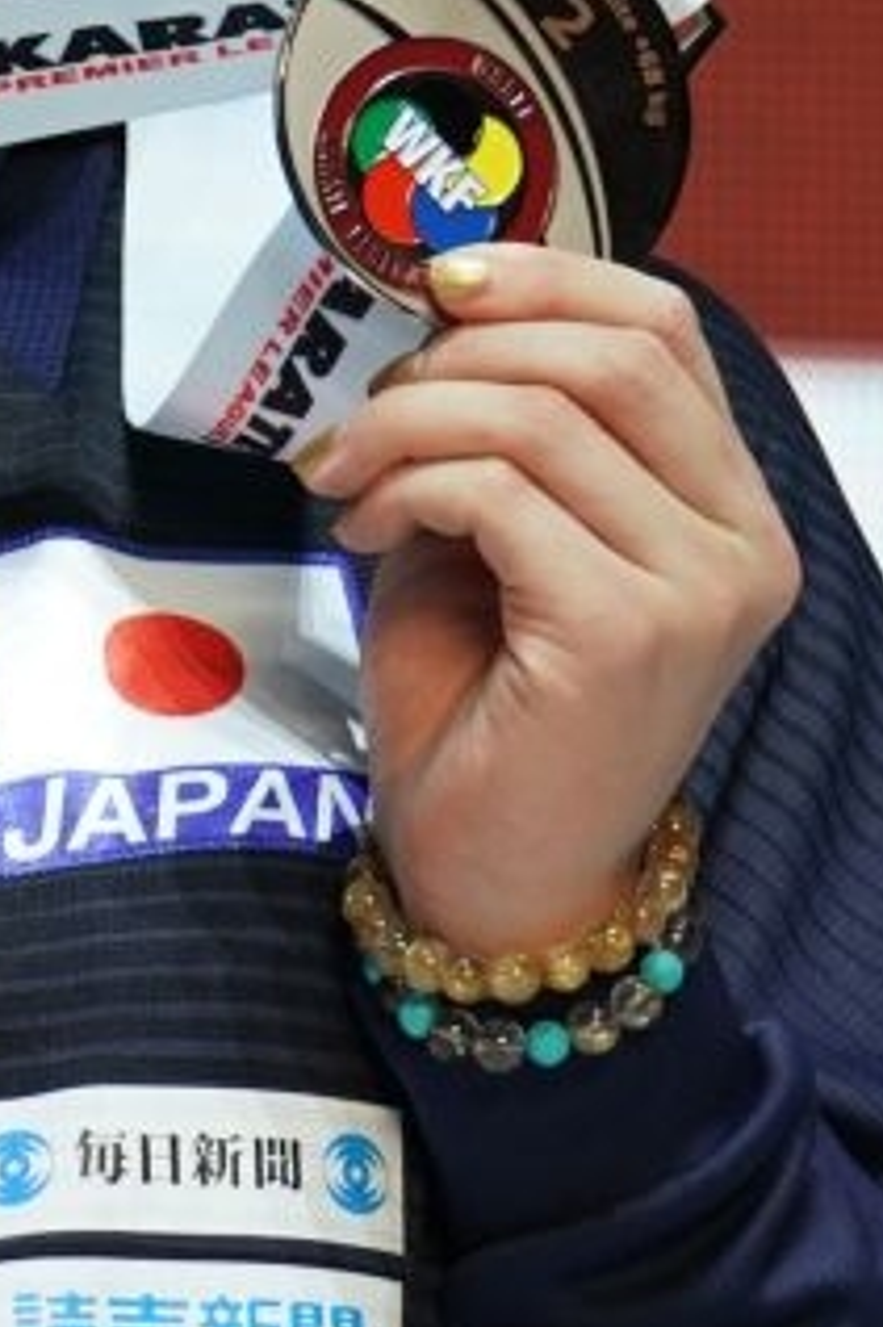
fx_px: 41838
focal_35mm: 1136
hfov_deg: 1.2
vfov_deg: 1.8
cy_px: 586
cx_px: -54
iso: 320
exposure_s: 1/250
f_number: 2.8
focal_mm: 200
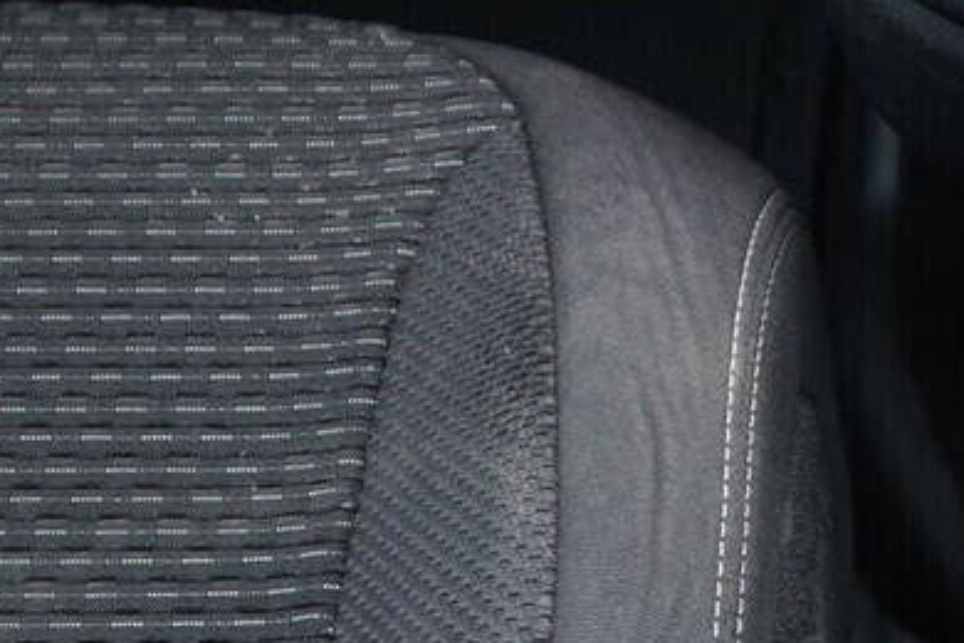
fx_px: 3561
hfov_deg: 14.6
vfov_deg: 10.3
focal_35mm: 133
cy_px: 235
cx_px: 1350
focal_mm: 24
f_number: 2.8
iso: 500
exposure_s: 1/40
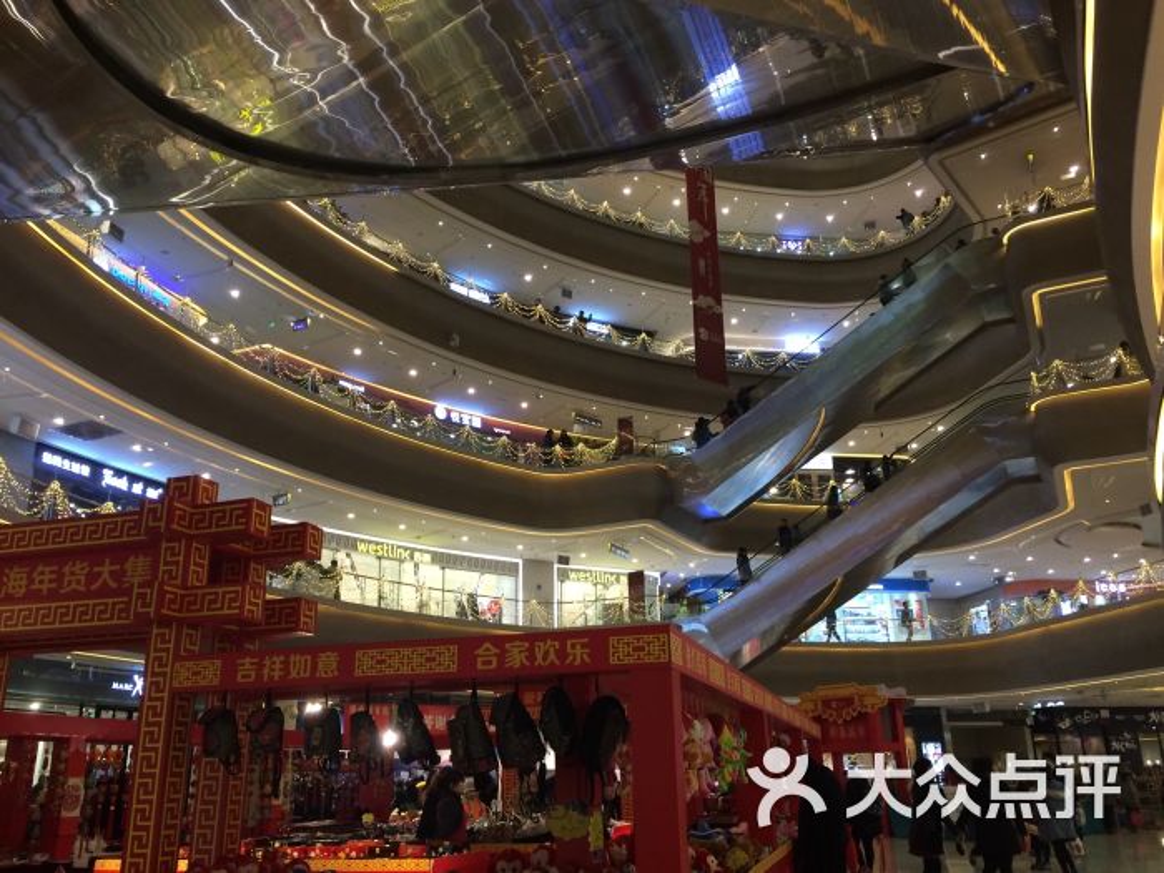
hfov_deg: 61.7
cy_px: 436
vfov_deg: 48.2
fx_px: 975
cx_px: 582
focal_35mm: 29
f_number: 2.2
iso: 50
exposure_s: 1/30
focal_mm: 4.15
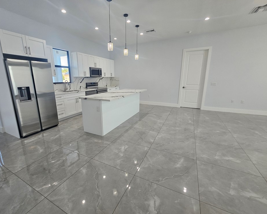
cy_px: 107
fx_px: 111
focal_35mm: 14
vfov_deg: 88.0
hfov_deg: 100.4
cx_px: 121
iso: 80
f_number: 2.2
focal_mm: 2.2
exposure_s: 1/60
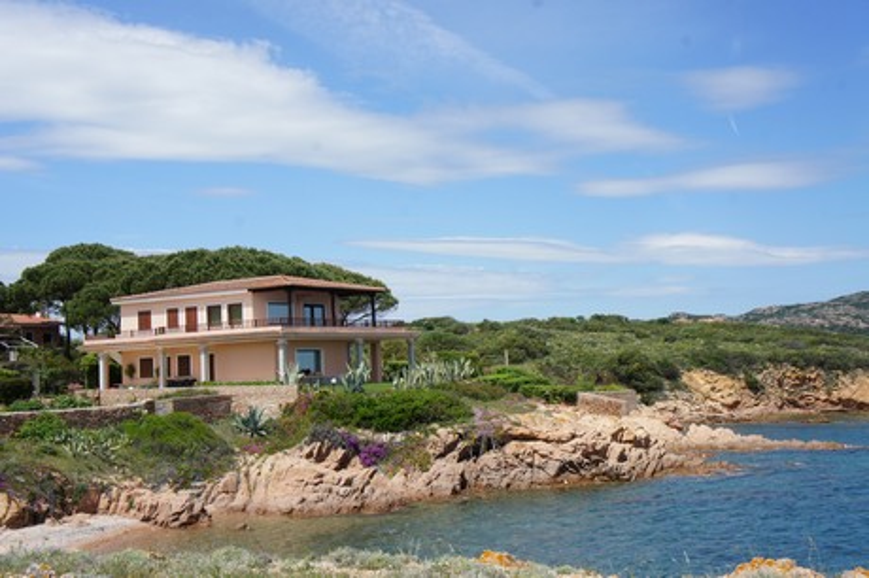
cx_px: 434
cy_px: 289
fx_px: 1158
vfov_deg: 28.0
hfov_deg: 41.1
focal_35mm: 48
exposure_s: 1/250
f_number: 13
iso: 200
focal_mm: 32
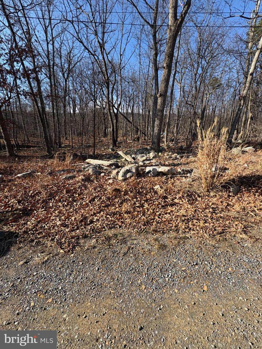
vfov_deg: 102.1
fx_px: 141
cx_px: 131
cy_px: 174
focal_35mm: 14
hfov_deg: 85.7
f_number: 2.2
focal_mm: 2.22
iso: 40
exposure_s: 1/821
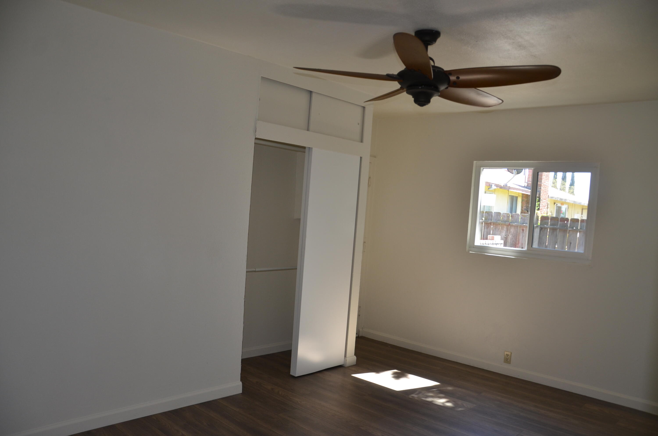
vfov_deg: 47.7
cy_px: 218
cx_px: 329
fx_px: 492
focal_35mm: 27
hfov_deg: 67.5
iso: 280
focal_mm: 18
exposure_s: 1/125
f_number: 3.5
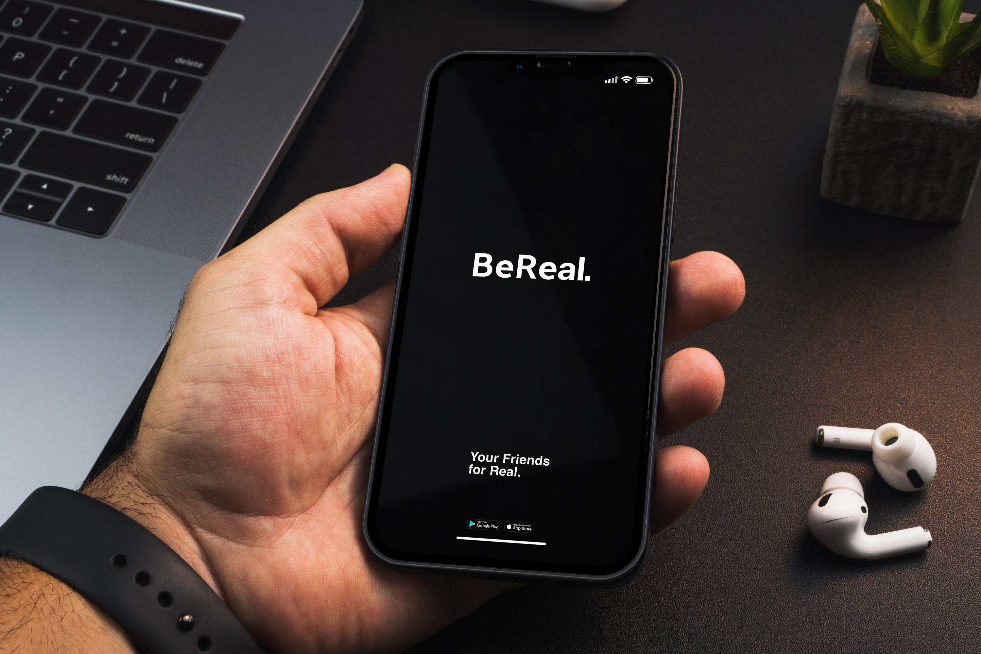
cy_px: 327
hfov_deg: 37.9
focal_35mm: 52
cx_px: 490
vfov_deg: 25.8
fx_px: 1431
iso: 100
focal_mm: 35
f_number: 13
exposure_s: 1/15
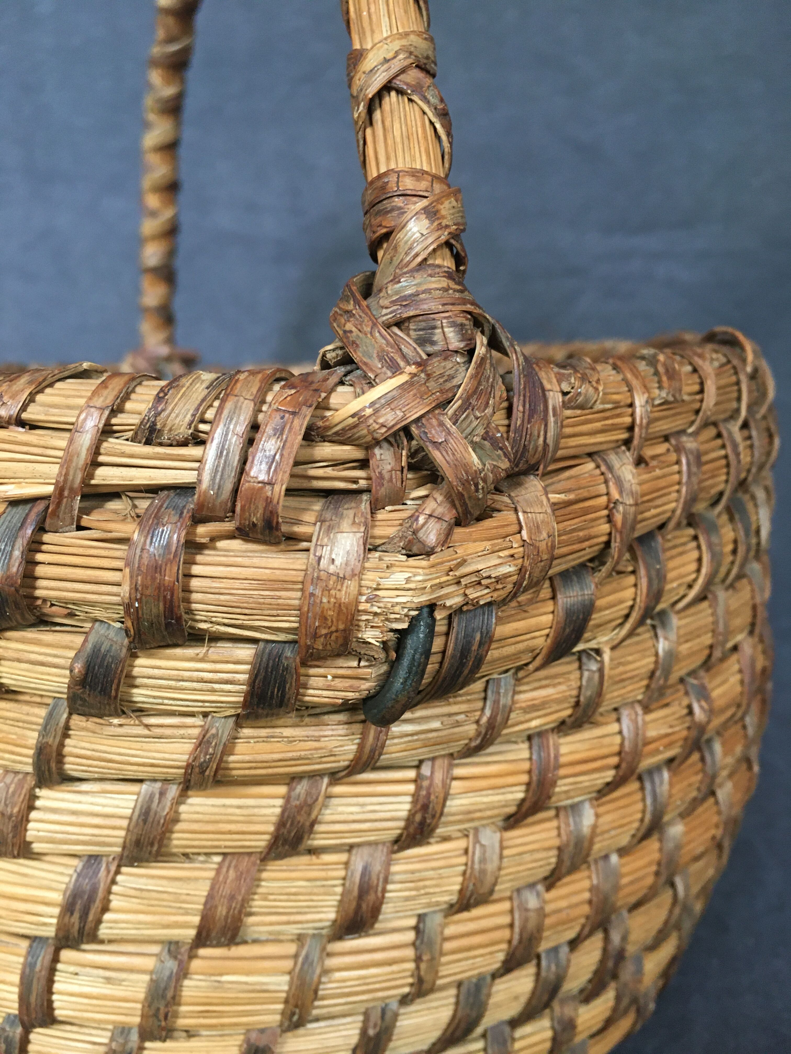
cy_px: 527
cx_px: 396
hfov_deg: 48.2
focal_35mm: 29
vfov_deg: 61.7
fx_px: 884
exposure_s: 1/33
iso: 160
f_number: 2.2
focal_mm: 4.15
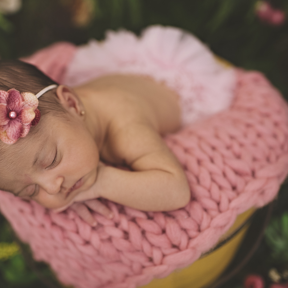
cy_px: 145
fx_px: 424
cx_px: 100
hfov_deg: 37.2
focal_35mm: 45
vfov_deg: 37.6
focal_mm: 35
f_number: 2
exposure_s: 1/200
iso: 400
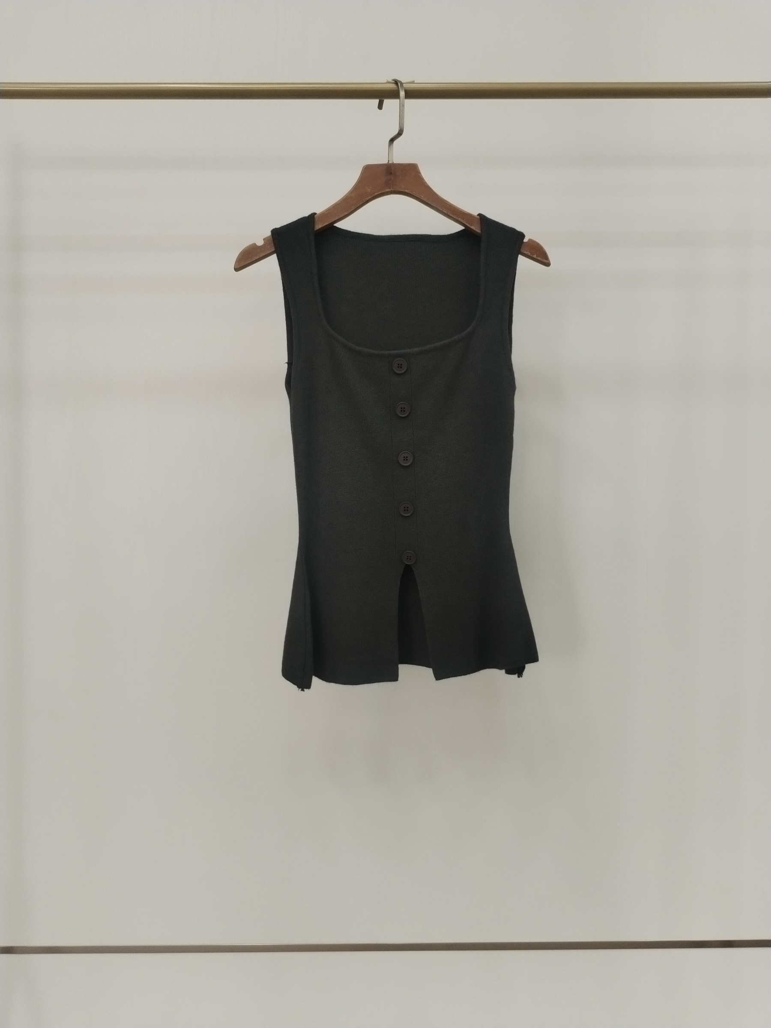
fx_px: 861
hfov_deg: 48.2
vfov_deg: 61.7
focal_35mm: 29
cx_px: 386
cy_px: 514
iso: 212
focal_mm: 4.75
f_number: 1.8
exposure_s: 1/120
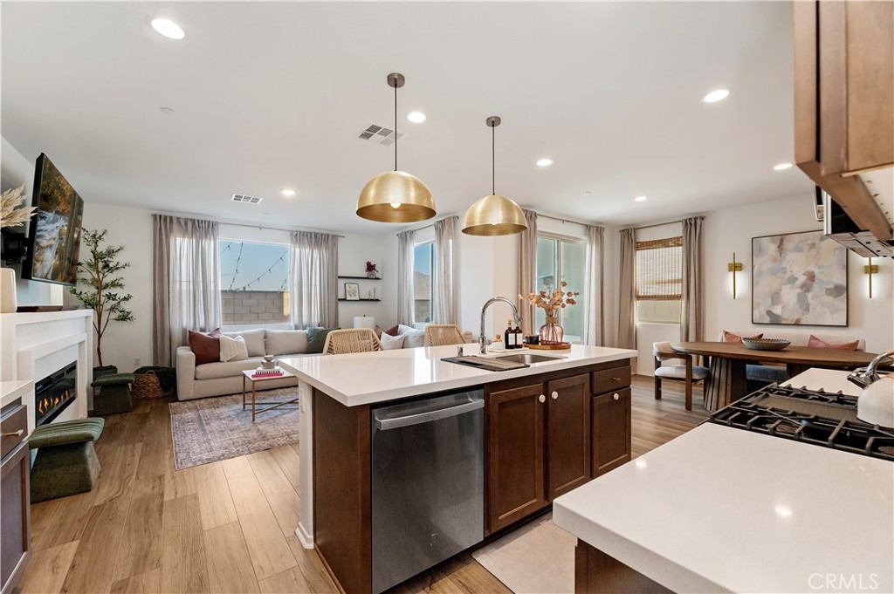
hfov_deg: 104.3
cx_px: 447
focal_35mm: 14
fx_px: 347
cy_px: 297
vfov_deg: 81.1
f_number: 10
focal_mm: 14
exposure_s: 1/6
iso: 500
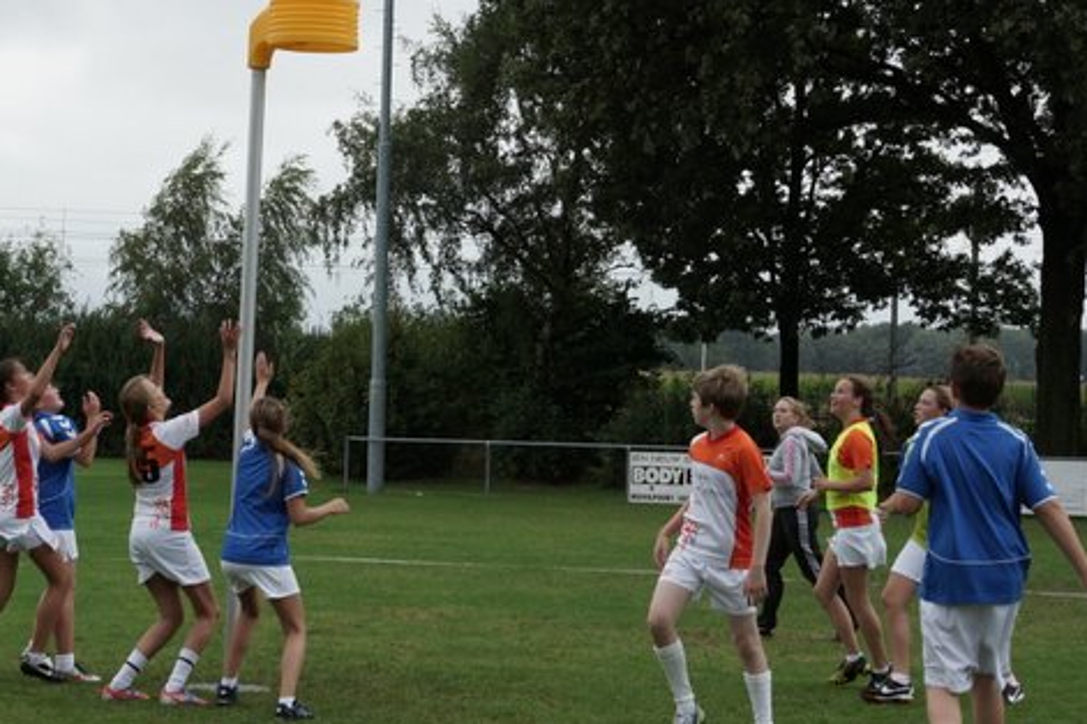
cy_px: 416
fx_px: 1600
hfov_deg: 37.5
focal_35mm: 53
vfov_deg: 25.5
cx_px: 480
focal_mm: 26
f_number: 5.6
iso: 100
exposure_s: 1/250
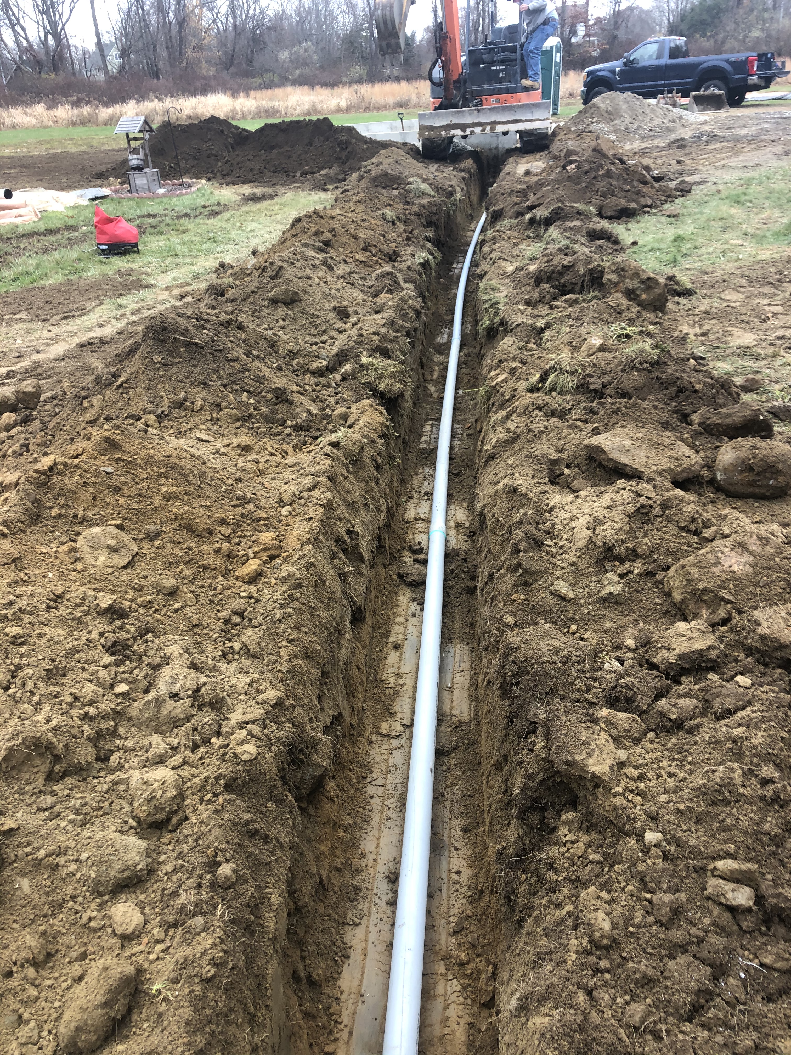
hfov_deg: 49.7
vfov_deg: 63.4
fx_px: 853
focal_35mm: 28
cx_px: 396
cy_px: 528
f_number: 1.8
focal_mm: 3.99
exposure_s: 1/120
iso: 32
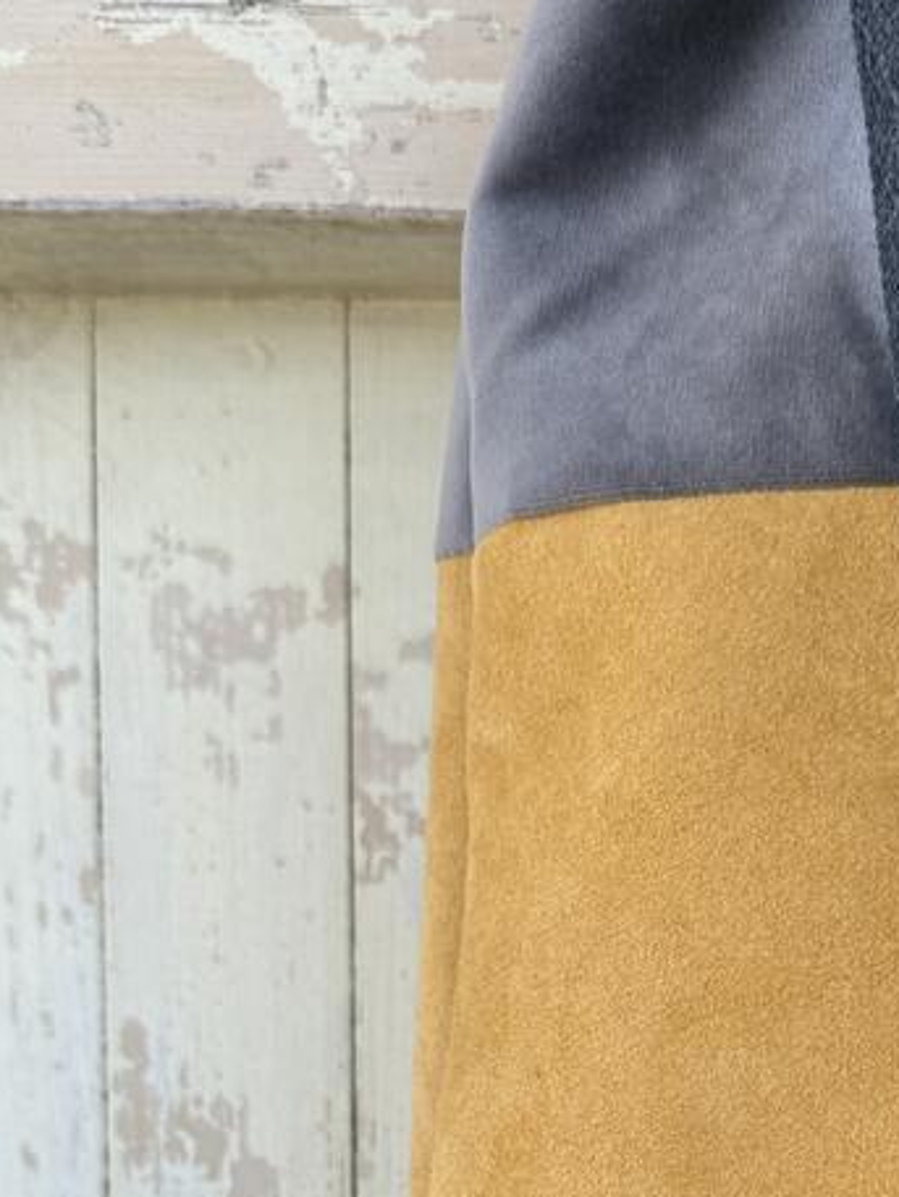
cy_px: 1278
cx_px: 584
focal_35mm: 63
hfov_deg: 23.2
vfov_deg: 28.3
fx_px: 2181
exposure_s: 1/649
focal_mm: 6.76
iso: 80
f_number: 1.78
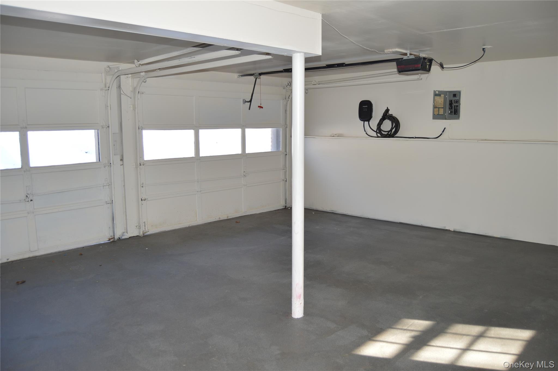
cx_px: 279
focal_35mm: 27
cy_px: 186
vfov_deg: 47.8
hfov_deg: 67.4
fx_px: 418
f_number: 4
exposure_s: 1/60
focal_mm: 18
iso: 100
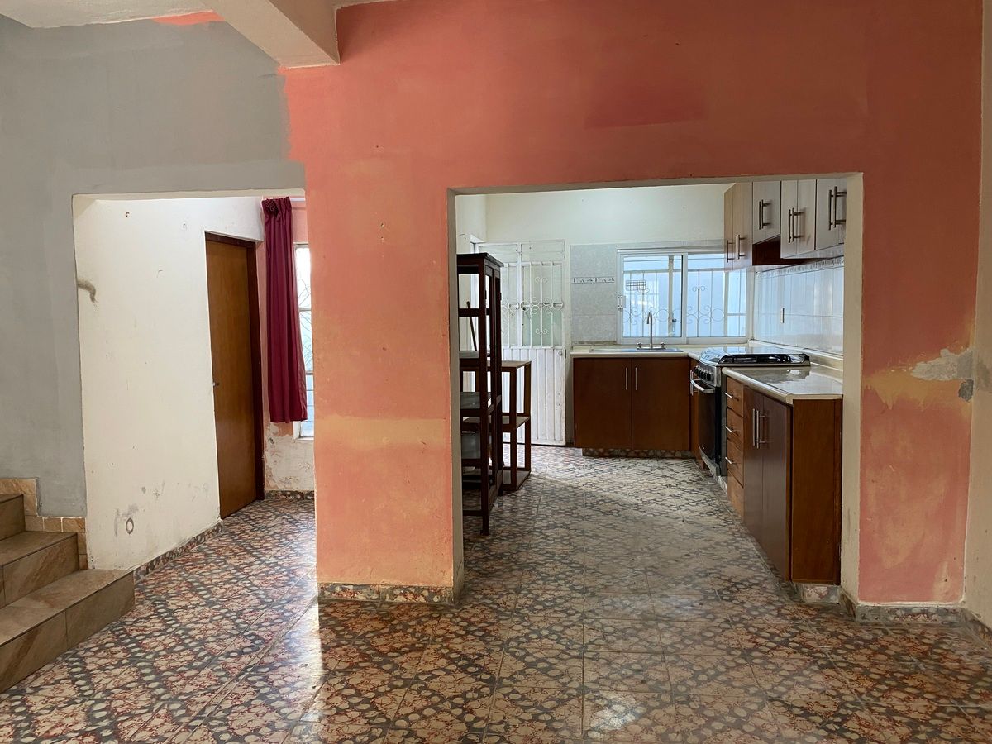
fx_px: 745
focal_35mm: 26
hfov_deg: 67.3
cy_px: 372
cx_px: 496
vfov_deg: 53.1
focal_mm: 4.25
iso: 125
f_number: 1.8
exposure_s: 1/60
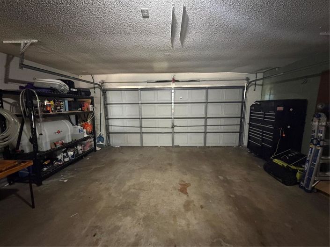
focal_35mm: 14
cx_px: 165
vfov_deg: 85.6
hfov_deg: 102.1
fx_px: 133
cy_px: 124
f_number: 2.2
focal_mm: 2.22
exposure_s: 1/30
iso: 1250
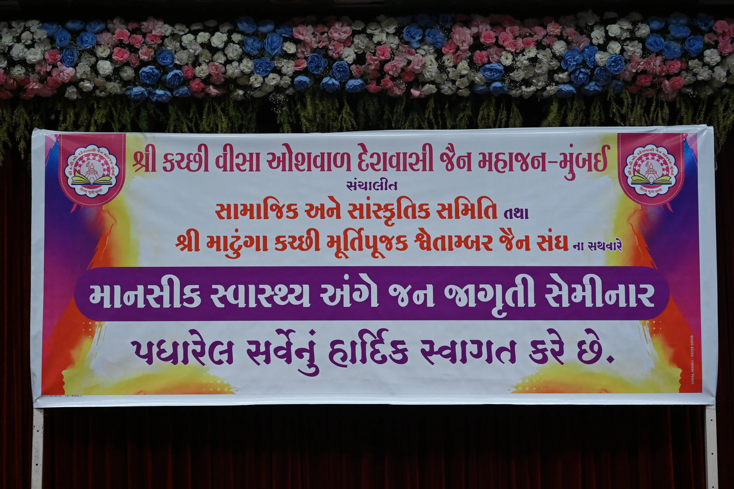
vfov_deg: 17.5
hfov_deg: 26.0
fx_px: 1589
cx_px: 367
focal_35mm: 78
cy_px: 244
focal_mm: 78
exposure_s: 1/200
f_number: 4
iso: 2000
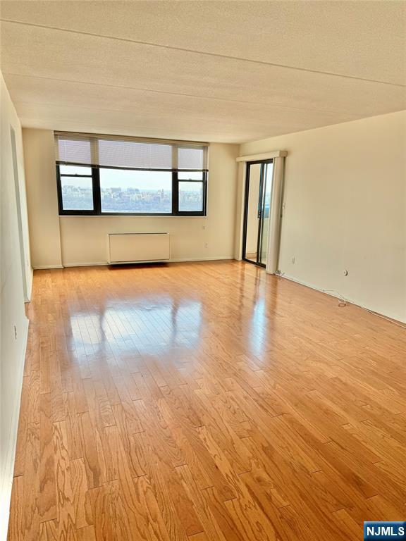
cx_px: 203
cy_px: 270
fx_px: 375
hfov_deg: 56.8
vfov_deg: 71.6
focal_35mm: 24
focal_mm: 6.76
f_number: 1.78
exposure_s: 1/285
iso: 100
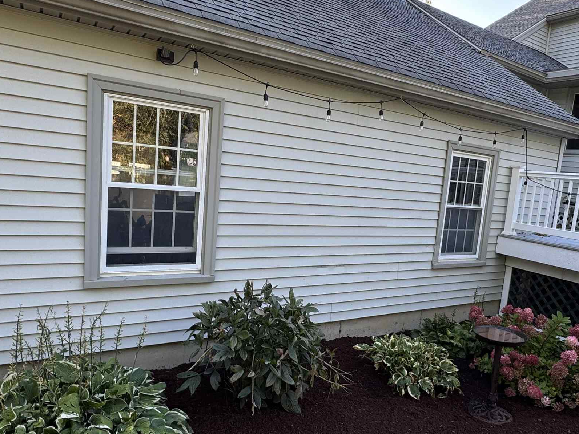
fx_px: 452
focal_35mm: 27
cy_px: 242
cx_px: 335
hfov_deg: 64.9
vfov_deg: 51.3
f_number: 2.2
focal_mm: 2.22
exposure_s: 1/104
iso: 40
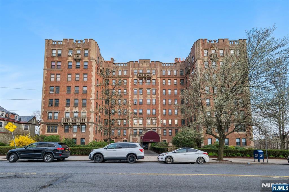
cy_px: 96
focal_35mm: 12
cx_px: 144
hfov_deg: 112.6
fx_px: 96
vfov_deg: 90.0
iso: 250
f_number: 5.6
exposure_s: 1/125
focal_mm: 8.1
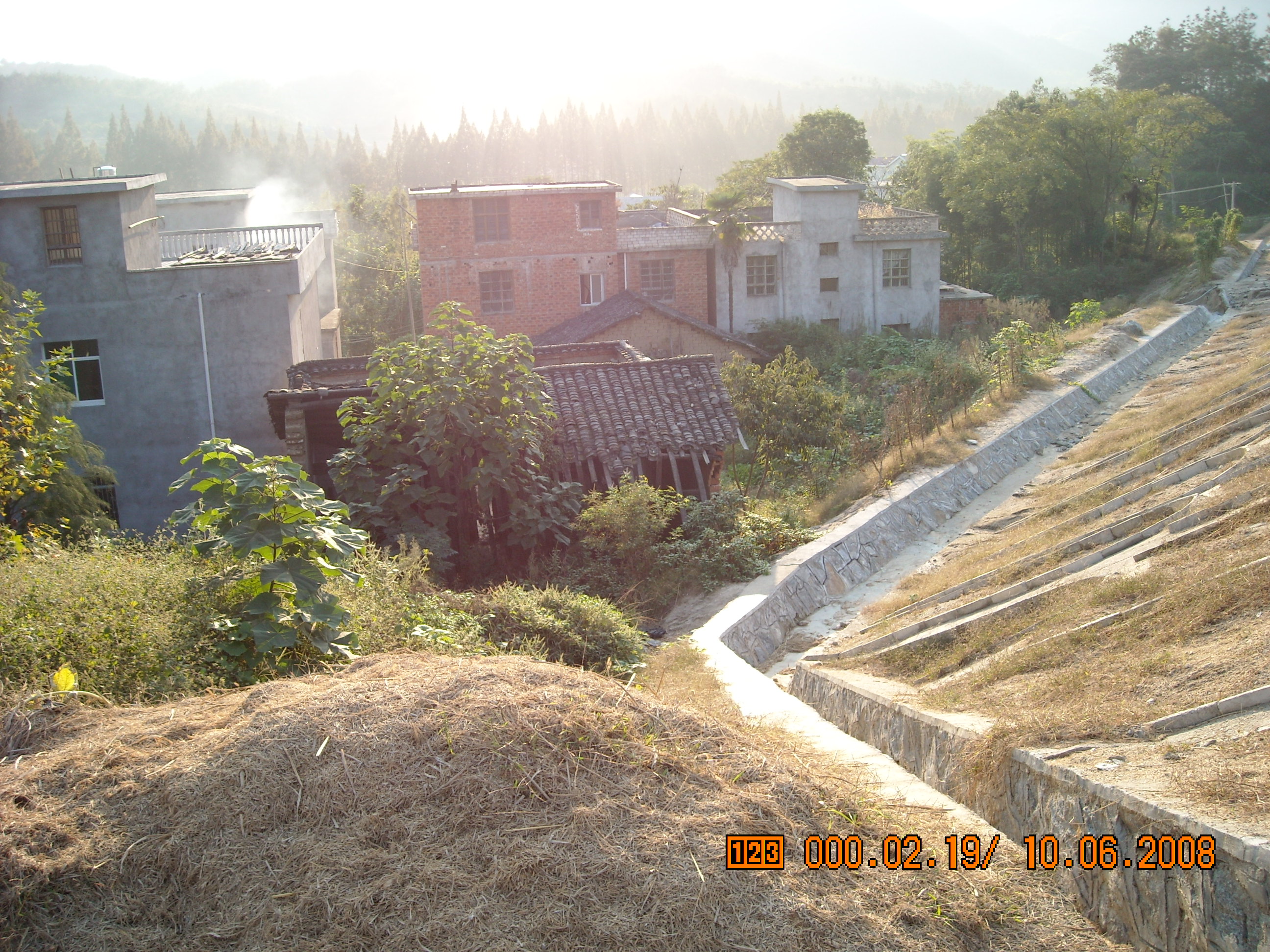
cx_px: 635
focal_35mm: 35
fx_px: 1284
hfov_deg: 52.6
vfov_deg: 40.7
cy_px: 476
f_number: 2.8
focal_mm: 5.7
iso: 64
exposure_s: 1/228
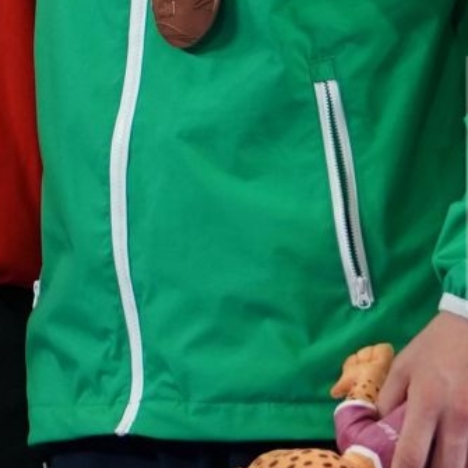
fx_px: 14868
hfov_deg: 1.8
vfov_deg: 1.8
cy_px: -313
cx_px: -351
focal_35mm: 972
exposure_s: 1/250
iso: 400
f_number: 2.8
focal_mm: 142
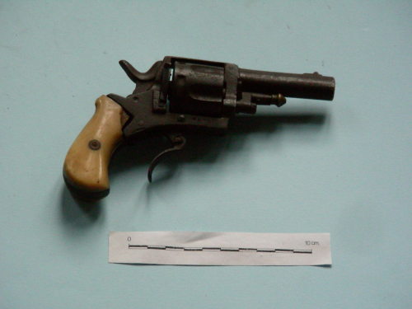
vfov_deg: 7.6
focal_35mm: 196
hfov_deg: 10.1
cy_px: 154
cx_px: 206
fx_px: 2333
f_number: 3.5
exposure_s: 1/234
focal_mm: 32.7
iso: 400
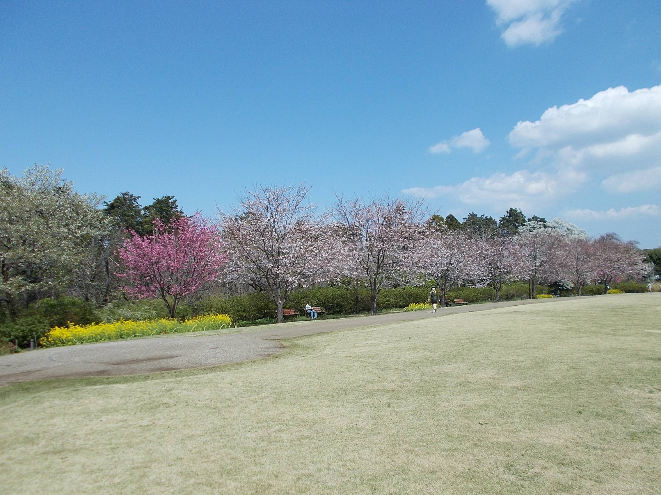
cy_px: 248
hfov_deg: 60.0
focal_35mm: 30
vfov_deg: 46.8
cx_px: 330
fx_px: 573
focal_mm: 5.3
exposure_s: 1/200
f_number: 8.6
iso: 80
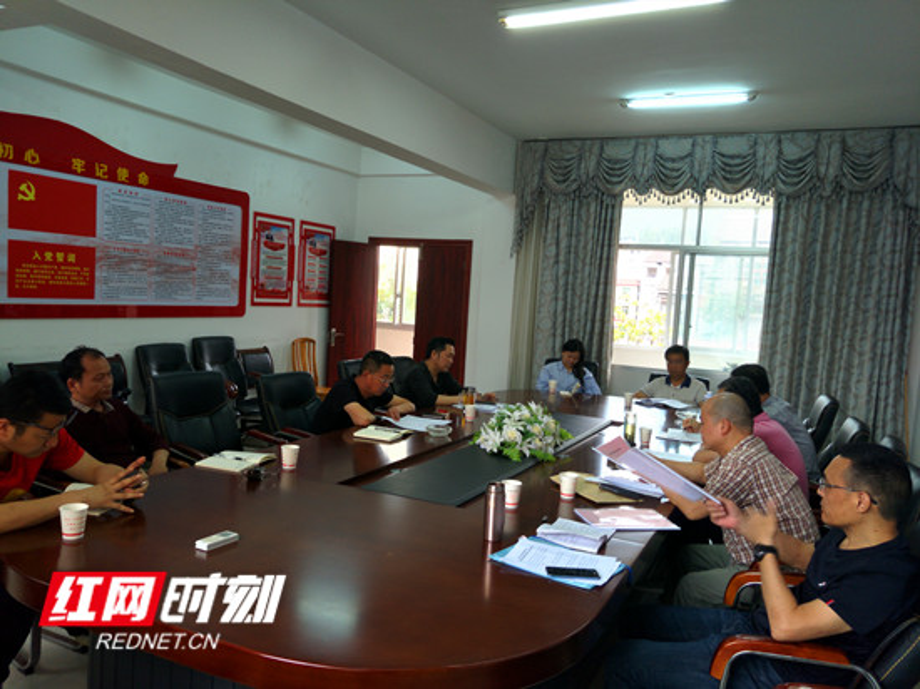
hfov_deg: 76.4
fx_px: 584
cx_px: 460
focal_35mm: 22
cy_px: 344
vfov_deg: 61.0
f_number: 2
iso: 152
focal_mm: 3.79
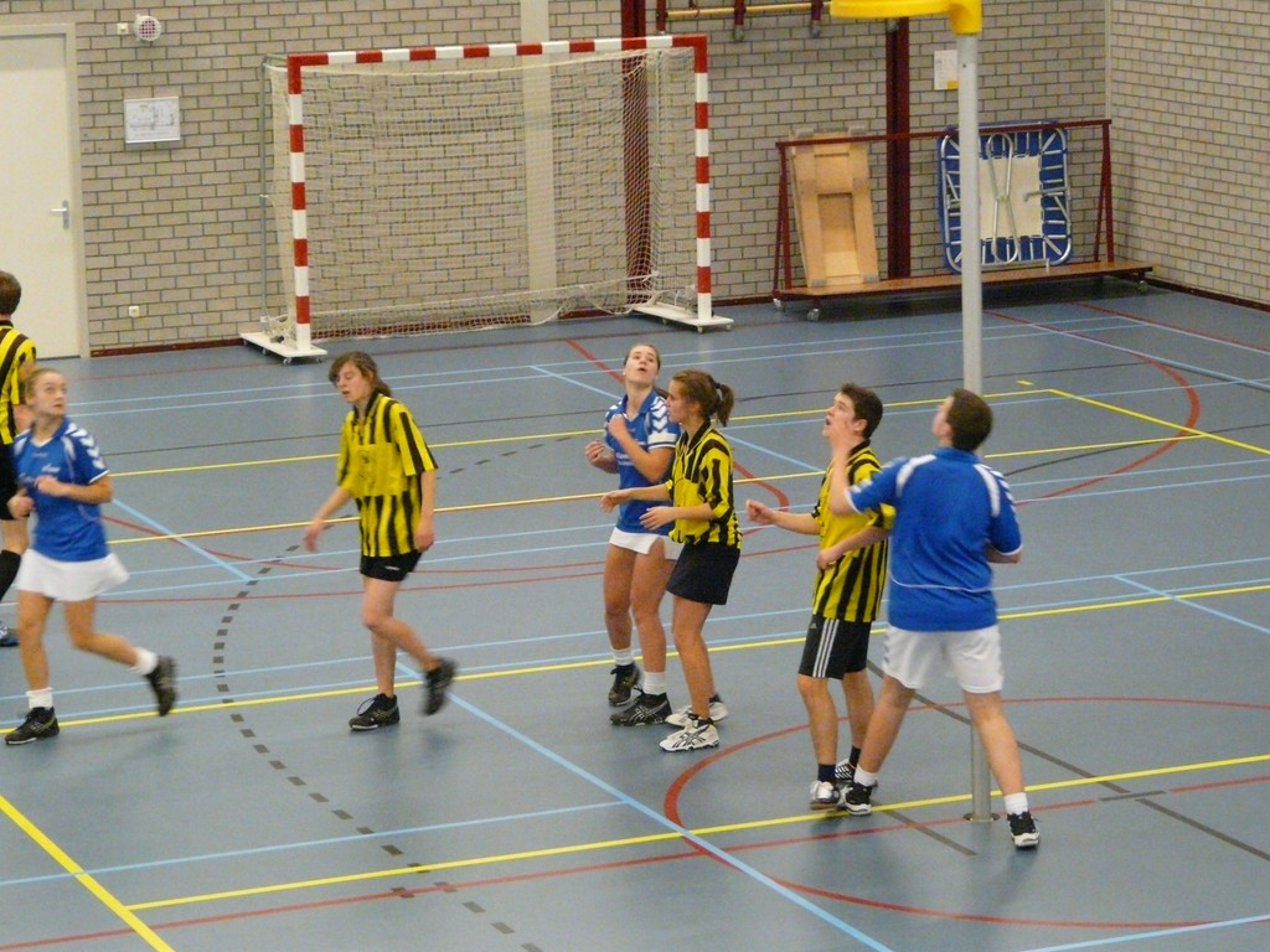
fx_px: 4109
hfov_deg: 17.6
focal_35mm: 112
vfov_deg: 13.2
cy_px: 476
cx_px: 635
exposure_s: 1/60
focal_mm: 18.3
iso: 800
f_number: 3.6
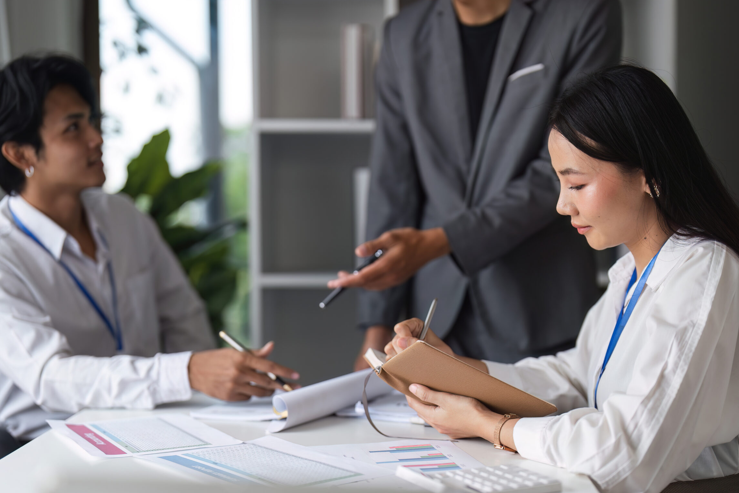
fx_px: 1149
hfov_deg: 35.6
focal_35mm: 56
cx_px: 403
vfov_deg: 24.2
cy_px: 275
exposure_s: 1/250
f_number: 1.4
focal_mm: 50
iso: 100
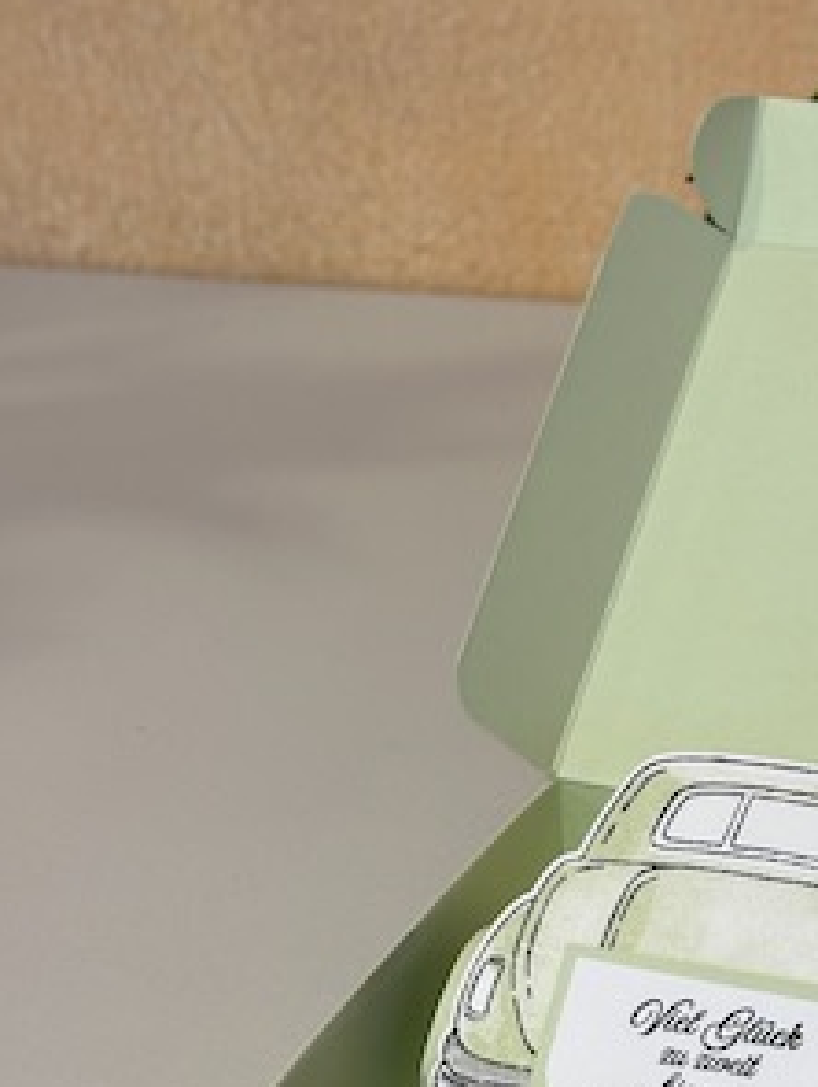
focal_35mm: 104
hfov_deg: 14.0
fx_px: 3270
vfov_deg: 18.8
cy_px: 814
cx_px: 847
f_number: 1.78
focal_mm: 6.86
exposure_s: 1/50
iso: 50
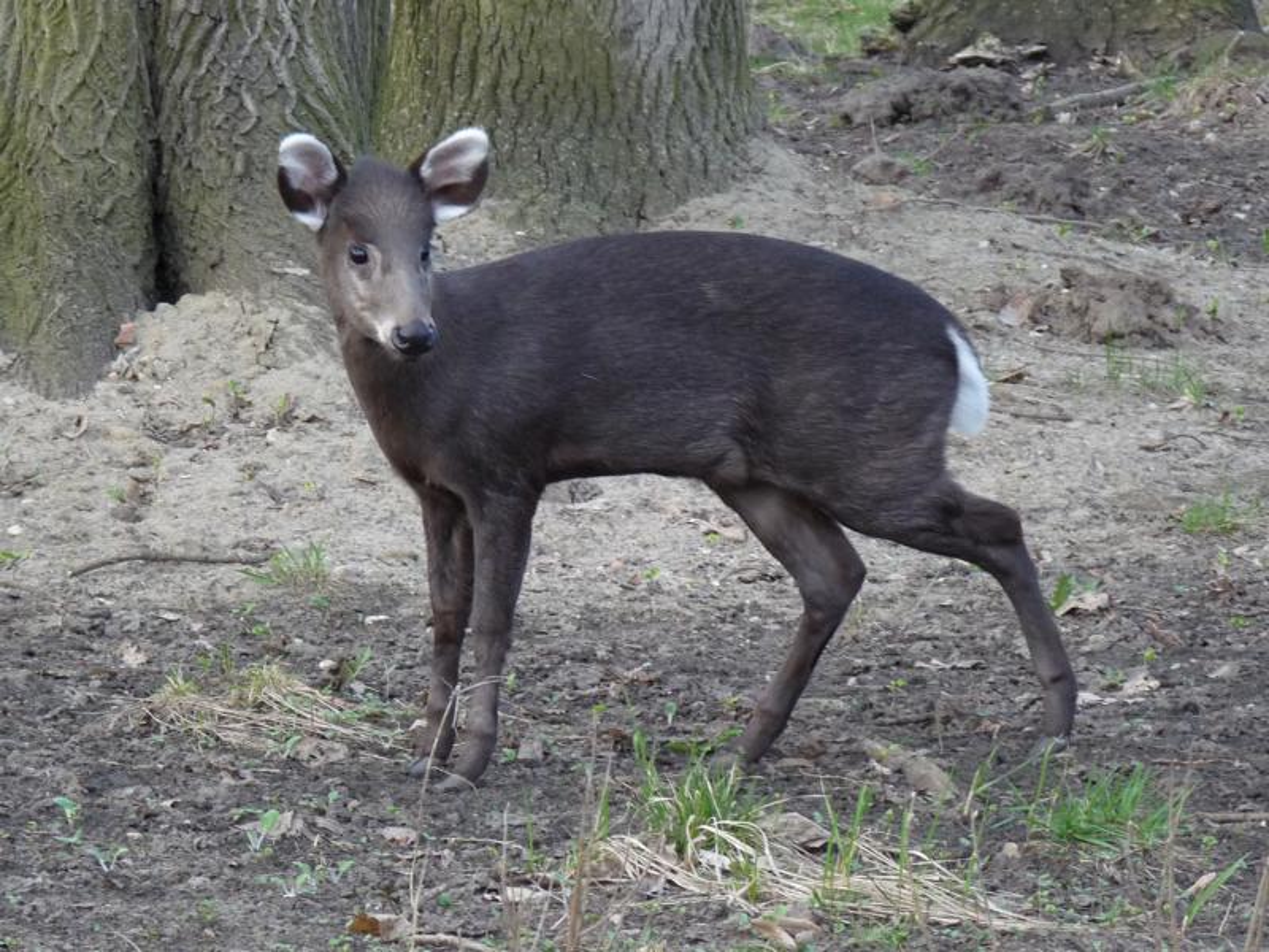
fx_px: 8872
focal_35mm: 242
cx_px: 634
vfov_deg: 6.1
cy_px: 476
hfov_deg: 8.2
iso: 250
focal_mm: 30.5
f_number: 3.7
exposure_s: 1/100
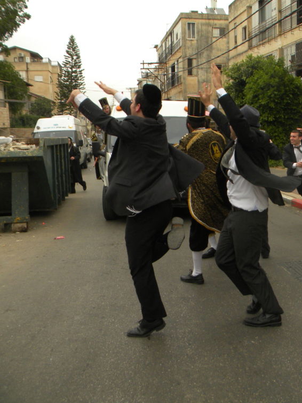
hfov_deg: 35.7
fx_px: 442
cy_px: 200
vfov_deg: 49.0
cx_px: 265
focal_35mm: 38
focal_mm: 5
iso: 86
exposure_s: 1/500
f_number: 3.5
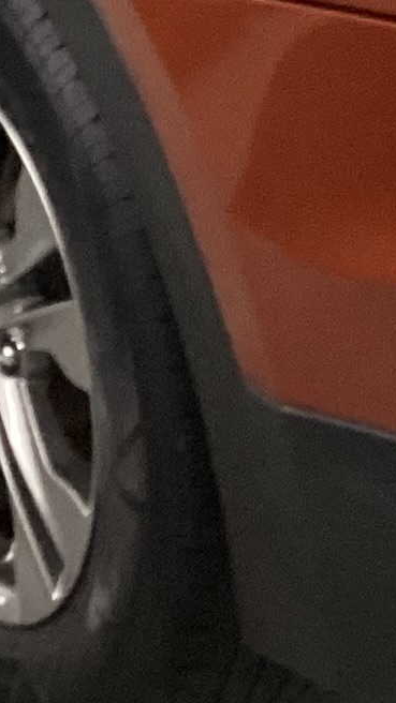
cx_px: 581
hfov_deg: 7.1
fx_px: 3136
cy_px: -369
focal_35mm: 168
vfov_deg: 12.2
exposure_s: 1/40
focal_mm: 3.3
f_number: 2.4
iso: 400
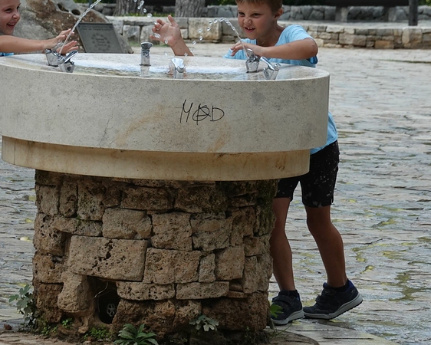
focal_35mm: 304
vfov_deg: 5.1
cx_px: 163
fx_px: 3879
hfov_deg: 6.4
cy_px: 173
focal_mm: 65.97
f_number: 7.1
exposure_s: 1/200
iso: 400
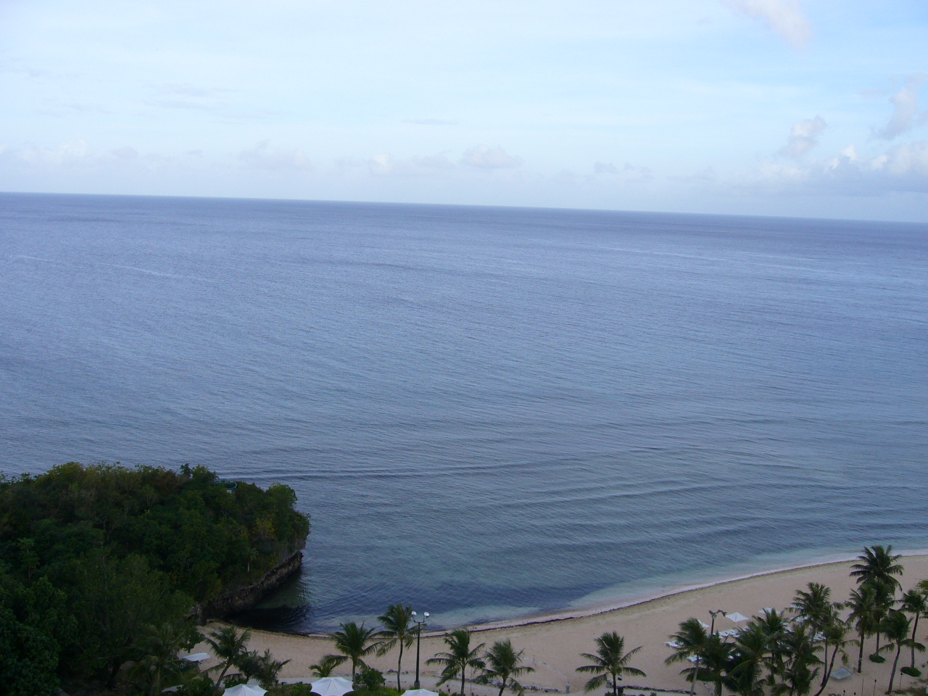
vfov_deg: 40.7
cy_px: 348
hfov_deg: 52.6
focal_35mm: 35
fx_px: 938
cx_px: 464
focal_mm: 5.8
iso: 80
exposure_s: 1/160
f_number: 5.6
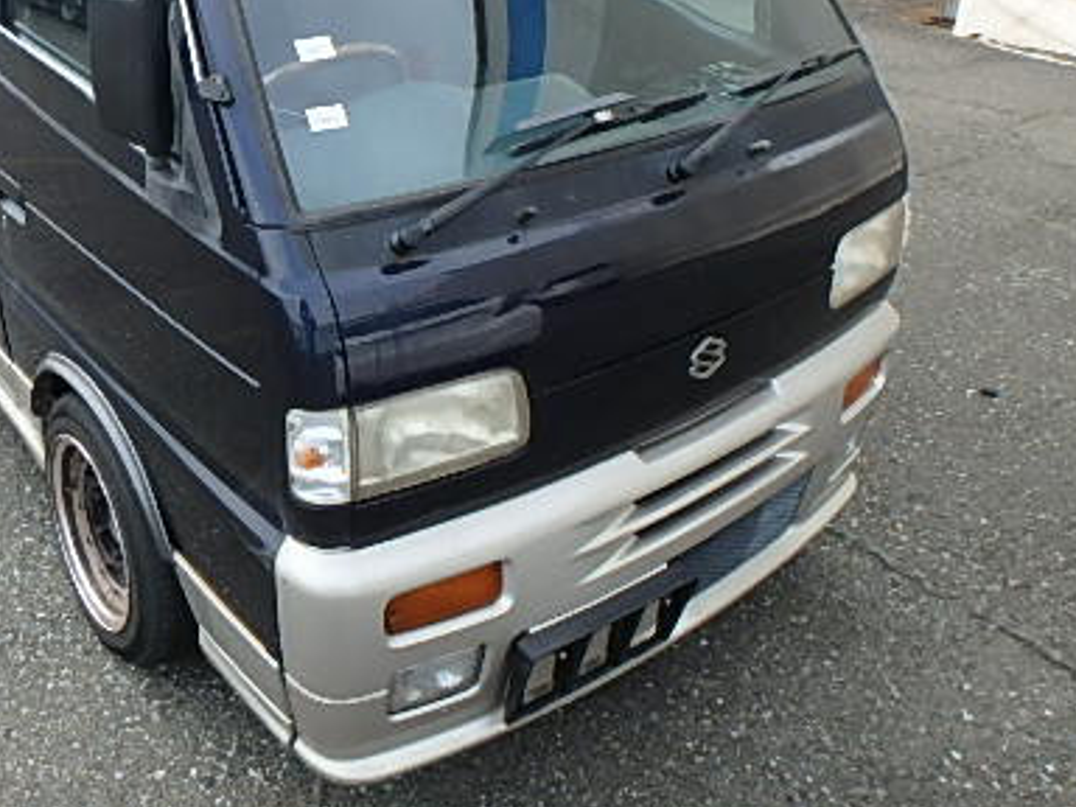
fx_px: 1088
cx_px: 350
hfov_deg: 51.6
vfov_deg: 40.0
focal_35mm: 35
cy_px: 241
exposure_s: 1/320
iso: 125
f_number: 3.5
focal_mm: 3.7
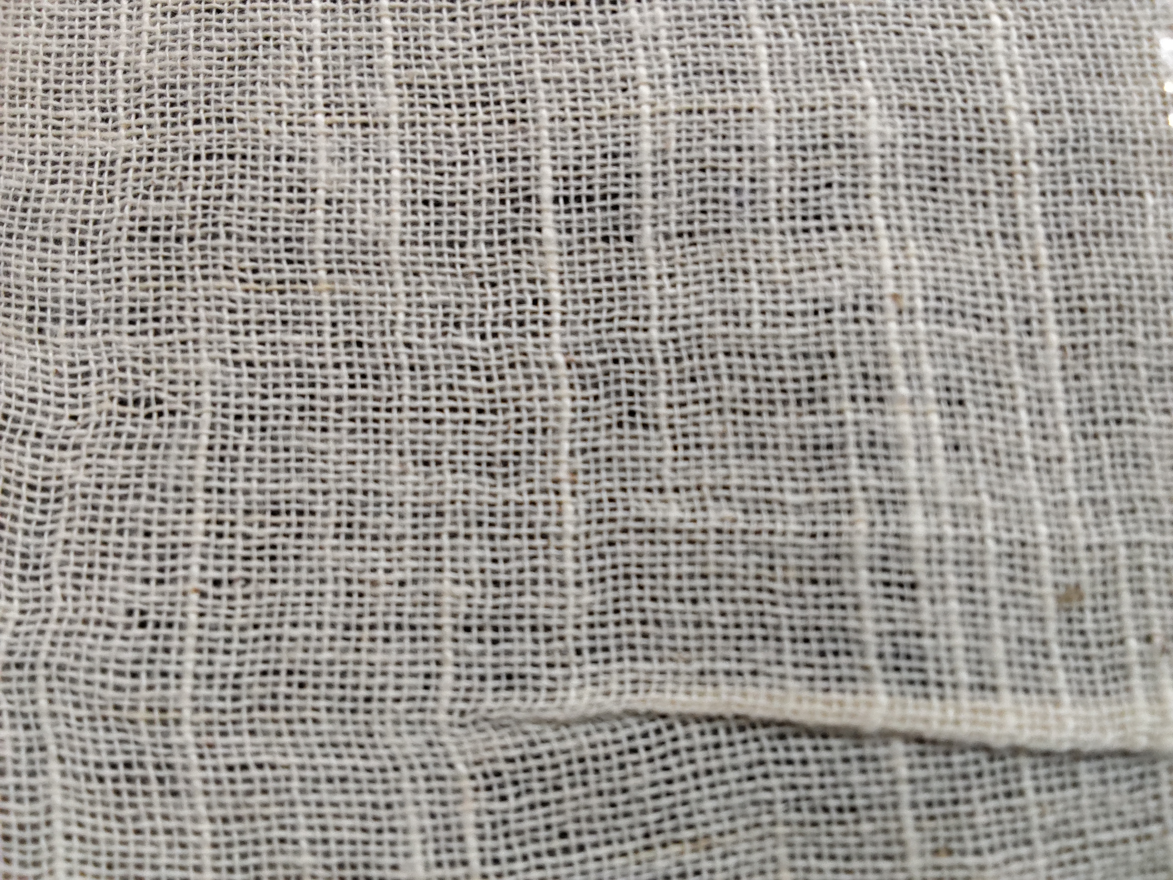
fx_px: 881
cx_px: 586
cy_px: 440
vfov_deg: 53.1
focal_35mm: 26
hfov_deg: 67.3
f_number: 2
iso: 200
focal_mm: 2.78
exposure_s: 1/50
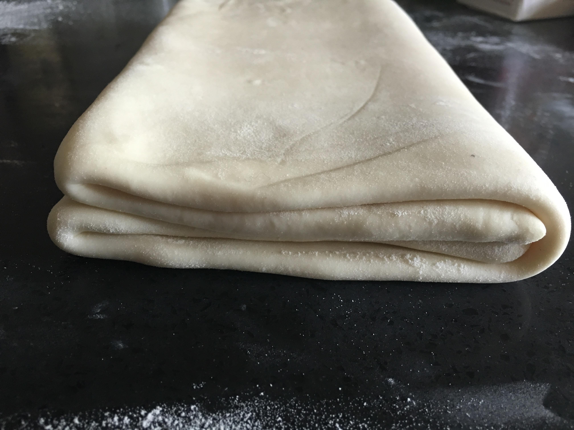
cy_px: 215
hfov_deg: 61.7
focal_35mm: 29
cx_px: 287
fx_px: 481
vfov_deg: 48.2
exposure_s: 1/17
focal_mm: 4.15
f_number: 2.2
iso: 100
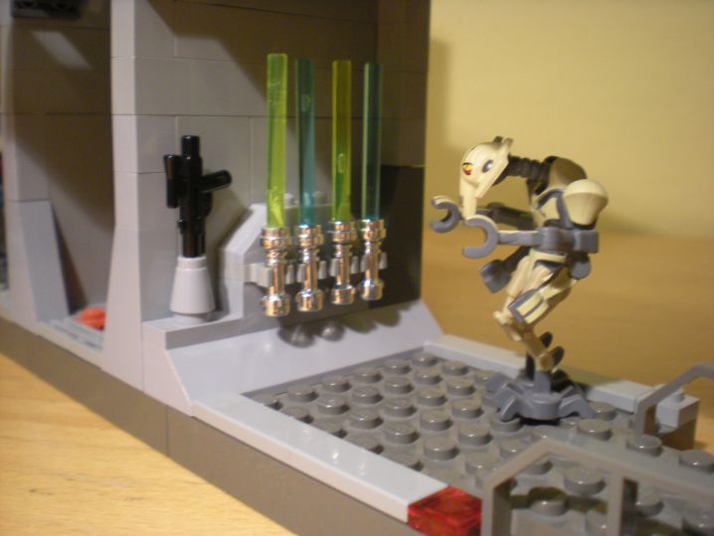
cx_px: 357
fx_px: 784
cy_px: 268
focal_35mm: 38
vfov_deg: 37.7
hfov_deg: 49.0
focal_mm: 6.3
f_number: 3.1
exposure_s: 1/21.4
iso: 200
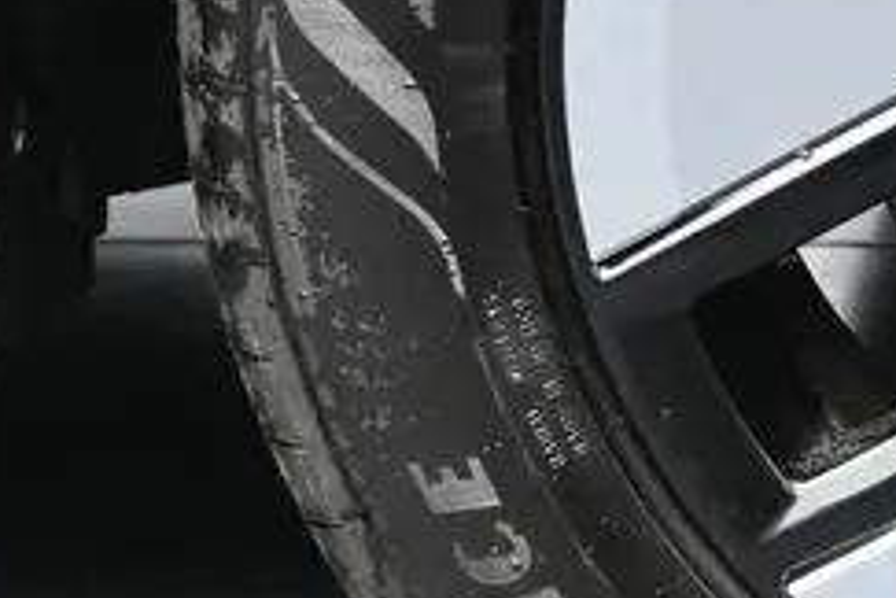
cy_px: -31
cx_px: 1364
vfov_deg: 8.6
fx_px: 3935
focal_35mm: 158
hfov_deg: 12.3
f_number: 4.2
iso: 2200
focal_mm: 25
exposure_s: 1/125
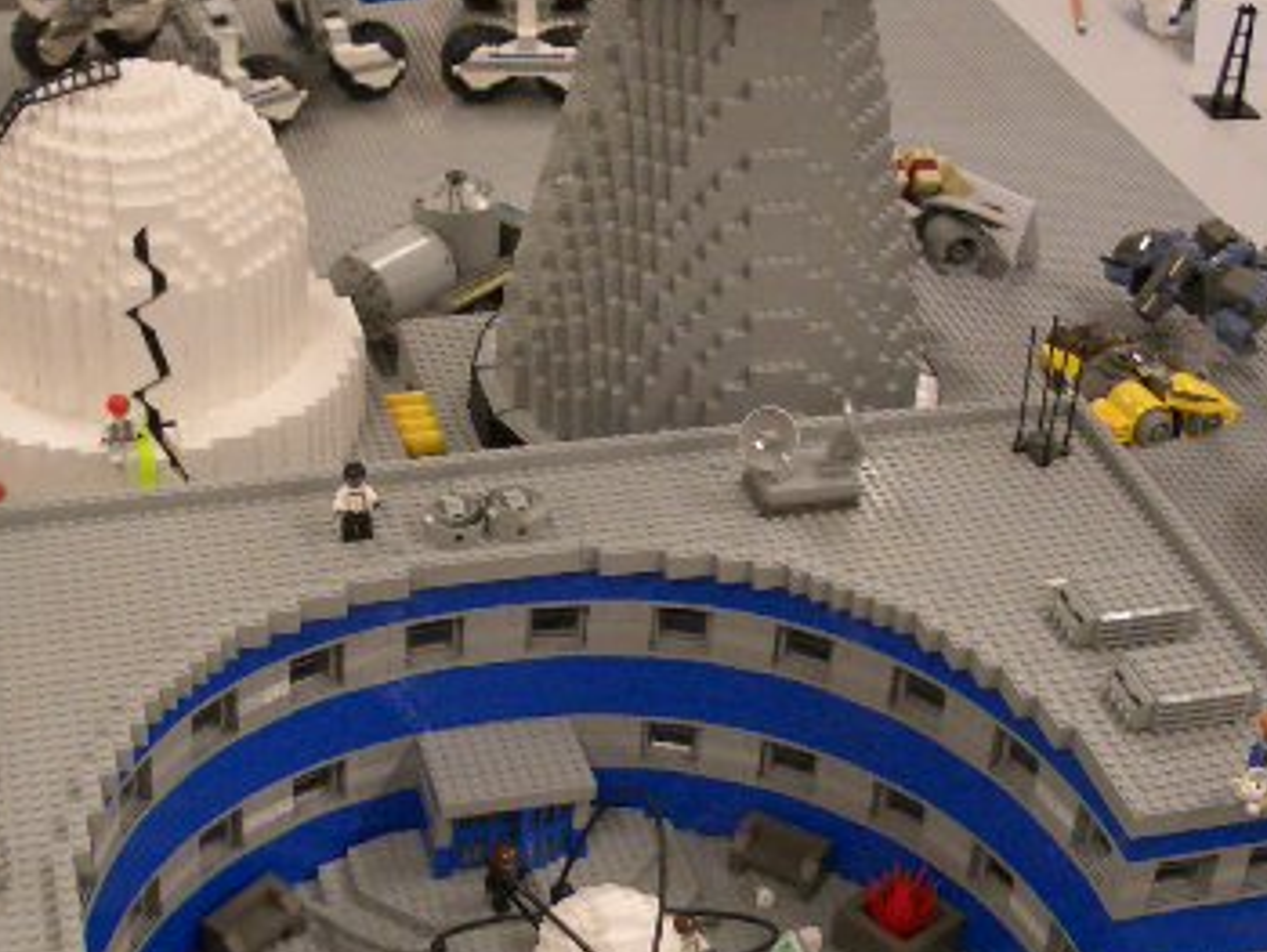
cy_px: 568
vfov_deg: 22.9
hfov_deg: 30.0
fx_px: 2344
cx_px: 416
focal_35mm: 64
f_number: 2.6
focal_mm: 5.8
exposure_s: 1/100
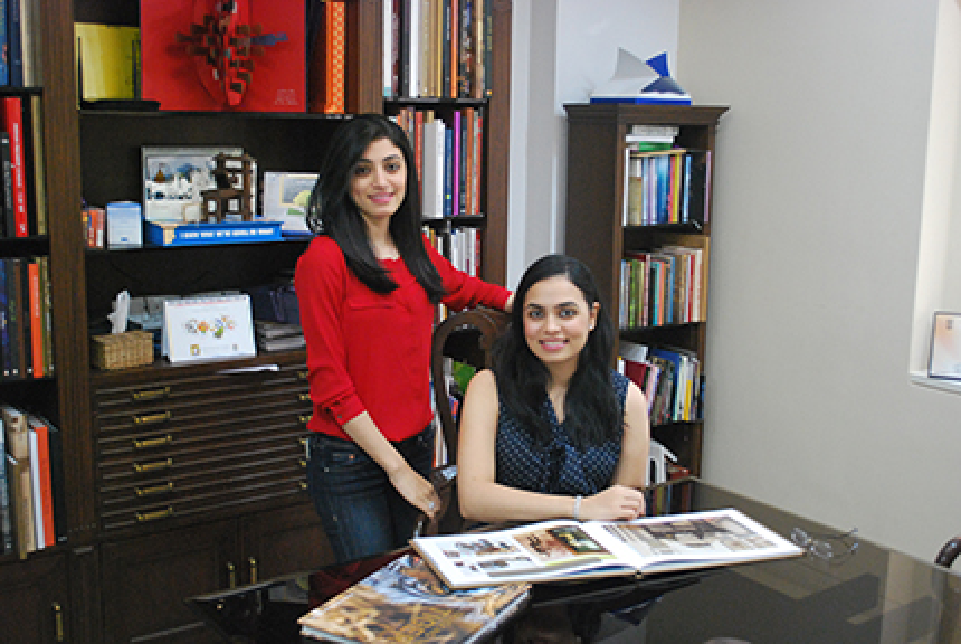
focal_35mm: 39
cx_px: 480
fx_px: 1042
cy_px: 322
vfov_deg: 34.3
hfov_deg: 49.5
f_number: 4.5
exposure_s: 1/20
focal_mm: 26
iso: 1600
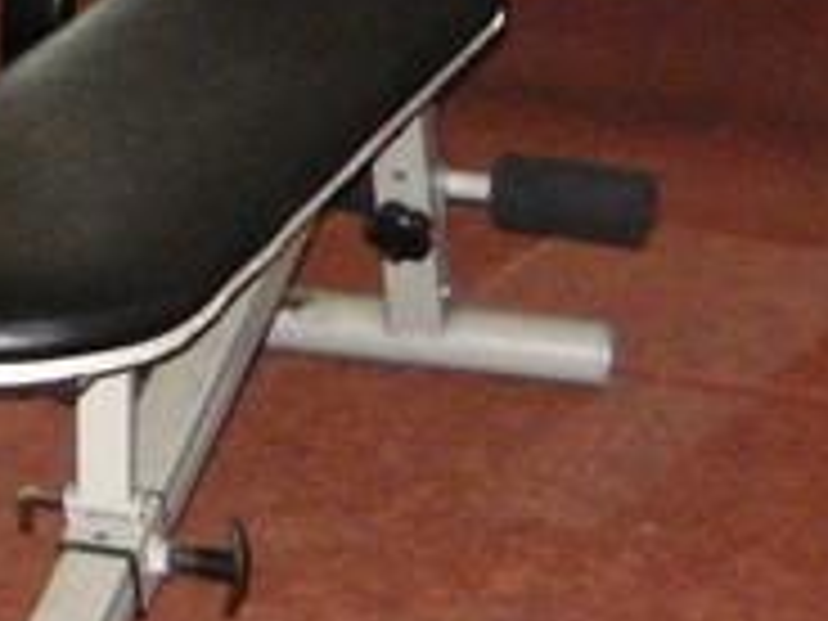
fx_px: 4258
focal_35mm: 178
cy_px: -490
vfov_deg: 8.1
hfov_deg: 10.8
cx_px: -342
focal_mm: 5.7
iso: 640
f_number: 3.8
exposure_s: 1/30
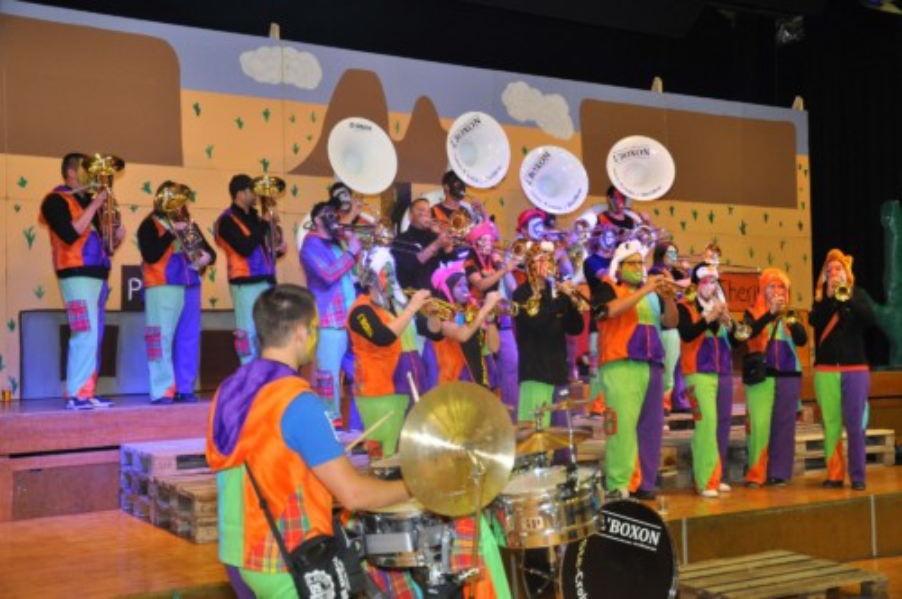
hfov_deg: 43.7
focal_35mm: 45
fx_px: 1126
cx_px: 451
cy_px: 300
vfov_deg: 29.8
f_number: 4.2
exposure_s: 1/60
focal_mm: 30
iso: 800
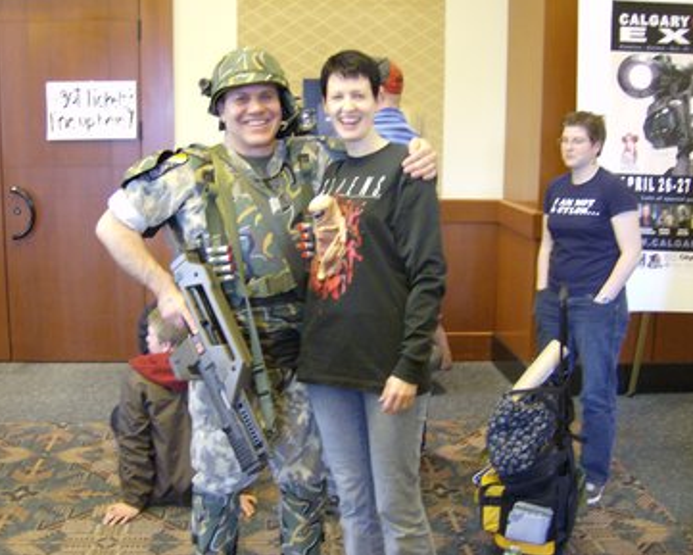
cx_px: 313
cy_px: 271
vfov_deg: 36.5
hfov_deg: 44.7
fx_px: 841
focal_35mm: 41
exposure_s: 1/5.56
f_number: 2.9
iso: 200
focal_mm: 6.4
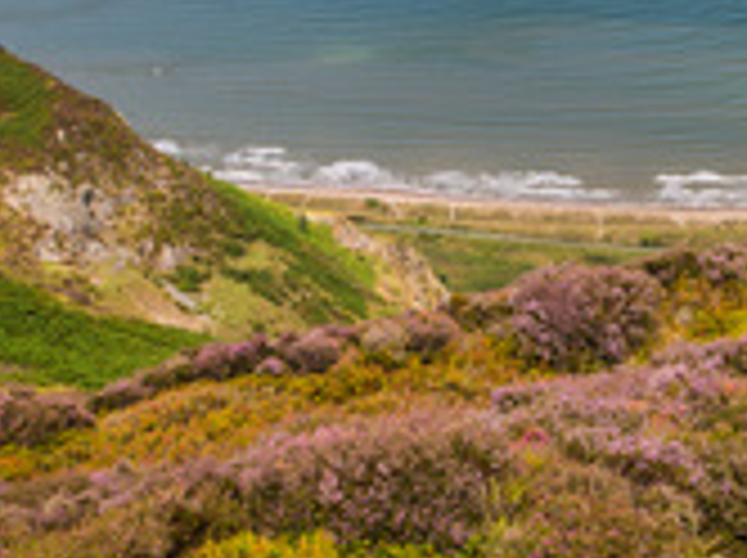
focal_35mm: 64
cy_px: 117
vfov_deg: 22.6
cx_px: 531
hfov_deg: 30.0
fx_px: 1379
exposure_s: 1/250
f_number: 5.6
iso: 100
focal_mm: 24
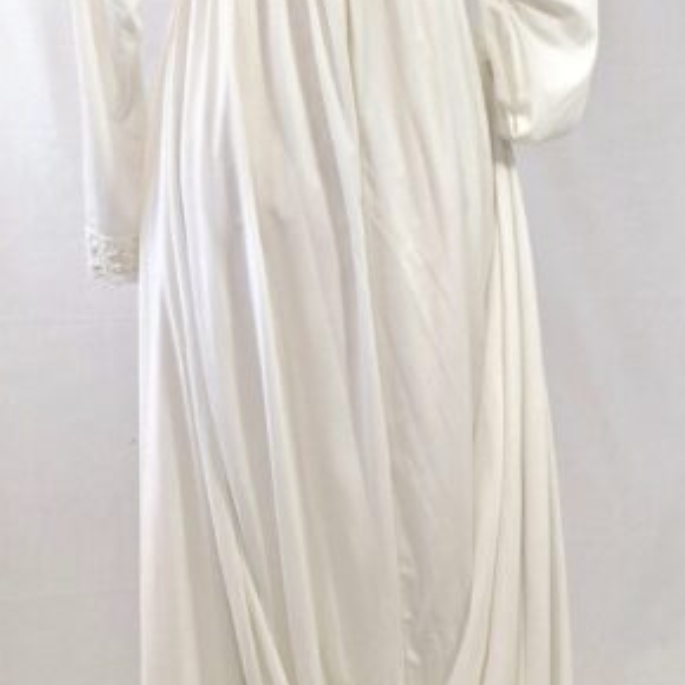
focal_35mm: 28
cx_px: 340
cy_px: 342
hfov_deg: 57.3
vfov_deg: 57.3
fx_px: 627
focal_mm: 5.54
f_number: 1.8
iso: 64
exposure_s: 1/120
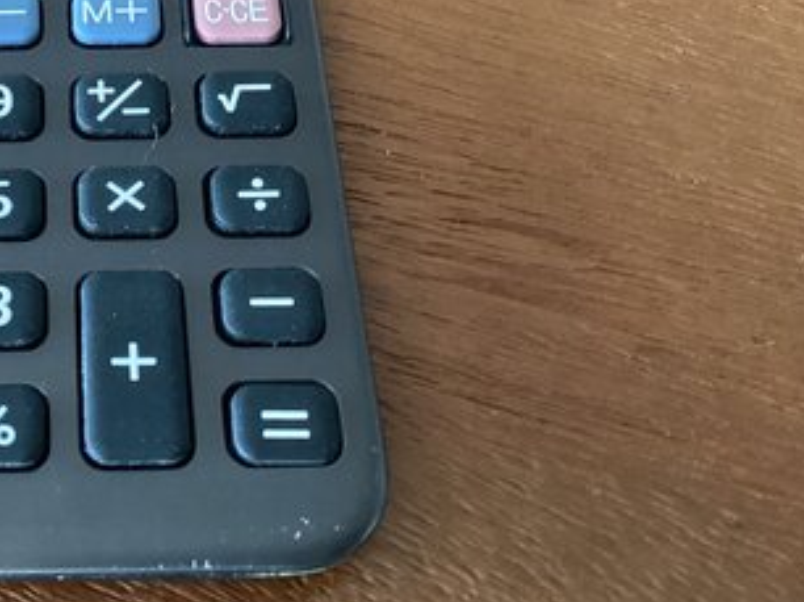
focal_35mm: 60
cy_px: 97
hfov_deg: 30.4
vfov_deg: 23.9
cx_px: 39
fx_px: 1392
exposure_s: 1/60
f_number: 2.4
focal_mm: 3.3
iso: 320
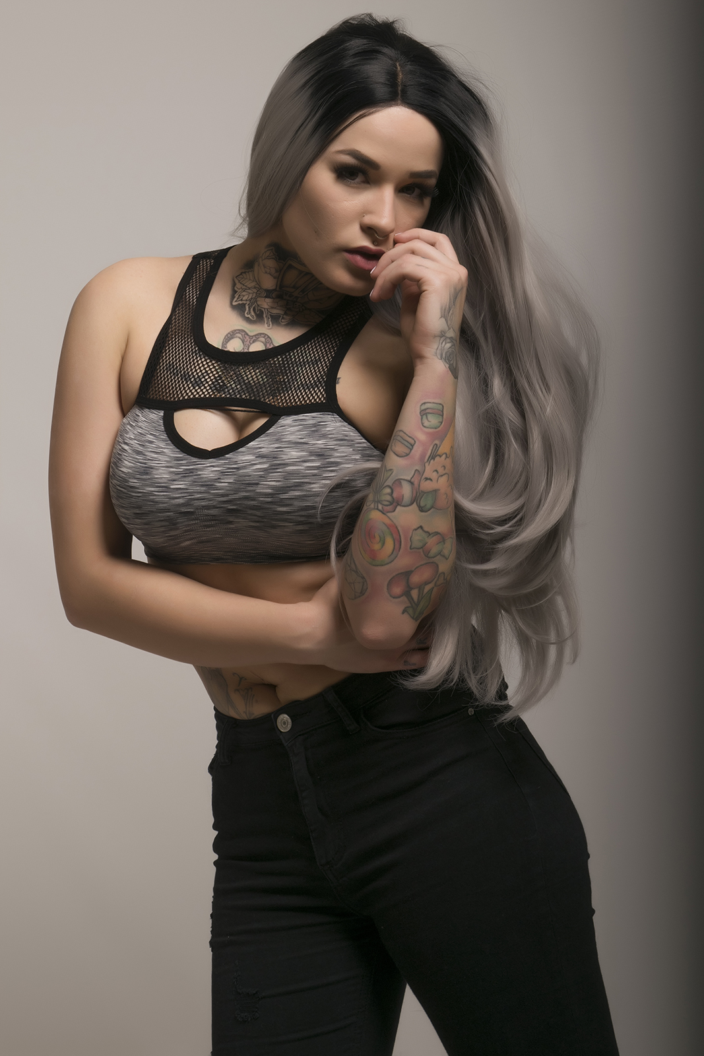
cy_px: 528
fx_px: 2419
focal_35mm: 82
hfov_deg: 16.6
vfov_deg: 24.6
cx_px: 352
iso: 200
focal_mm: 55
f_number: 14
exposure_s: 1/200
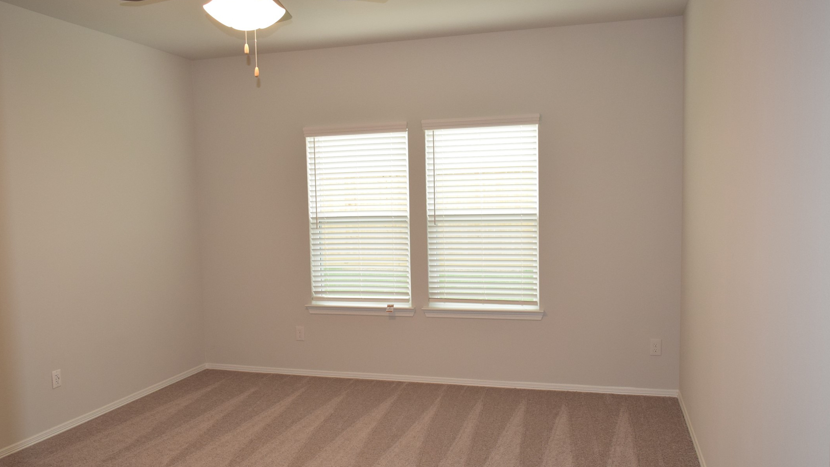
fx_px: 638
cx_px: 416
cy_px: 255
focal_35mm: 29
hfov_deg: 66.1
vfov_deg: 40.1
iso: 800
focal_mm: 18
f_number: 5.6
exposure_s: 1/125
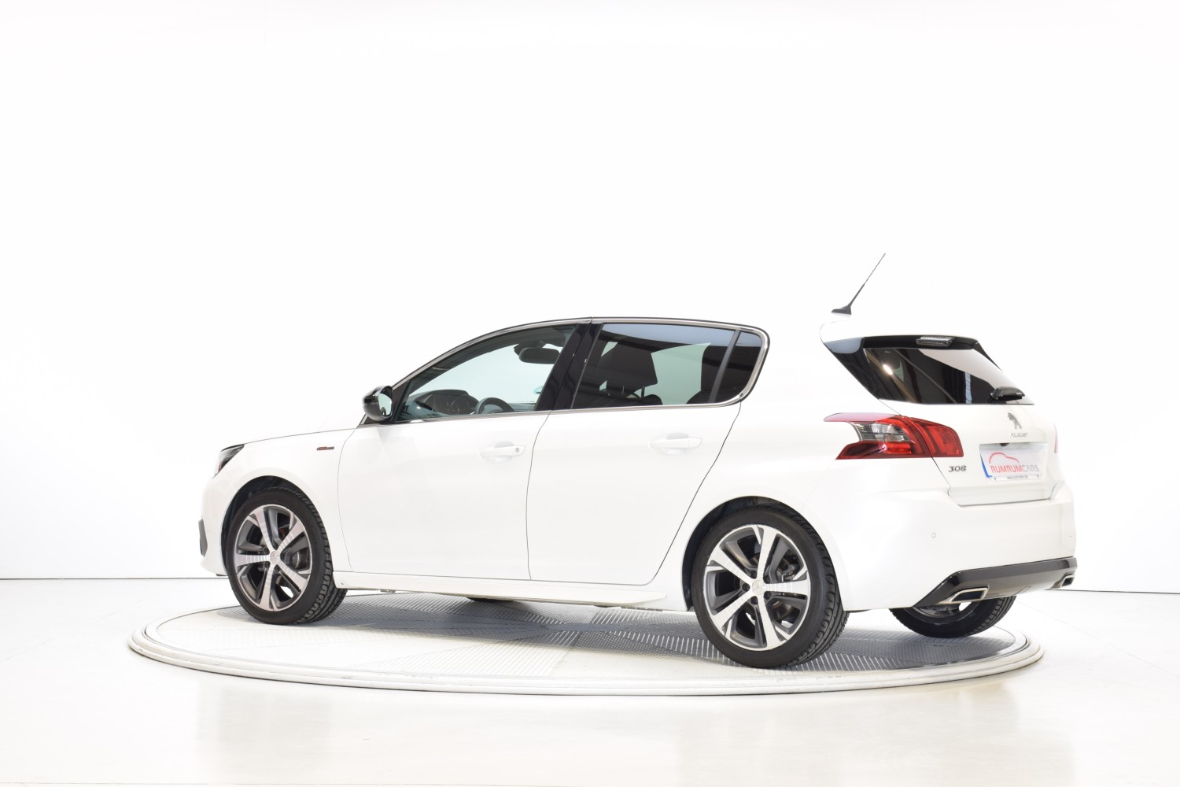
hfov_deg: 29.9
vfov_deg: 20.2
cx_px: 590
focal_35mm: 68
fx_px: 2212
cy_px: 394
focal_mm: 45
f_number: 10
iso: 100
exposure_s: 1/2.5
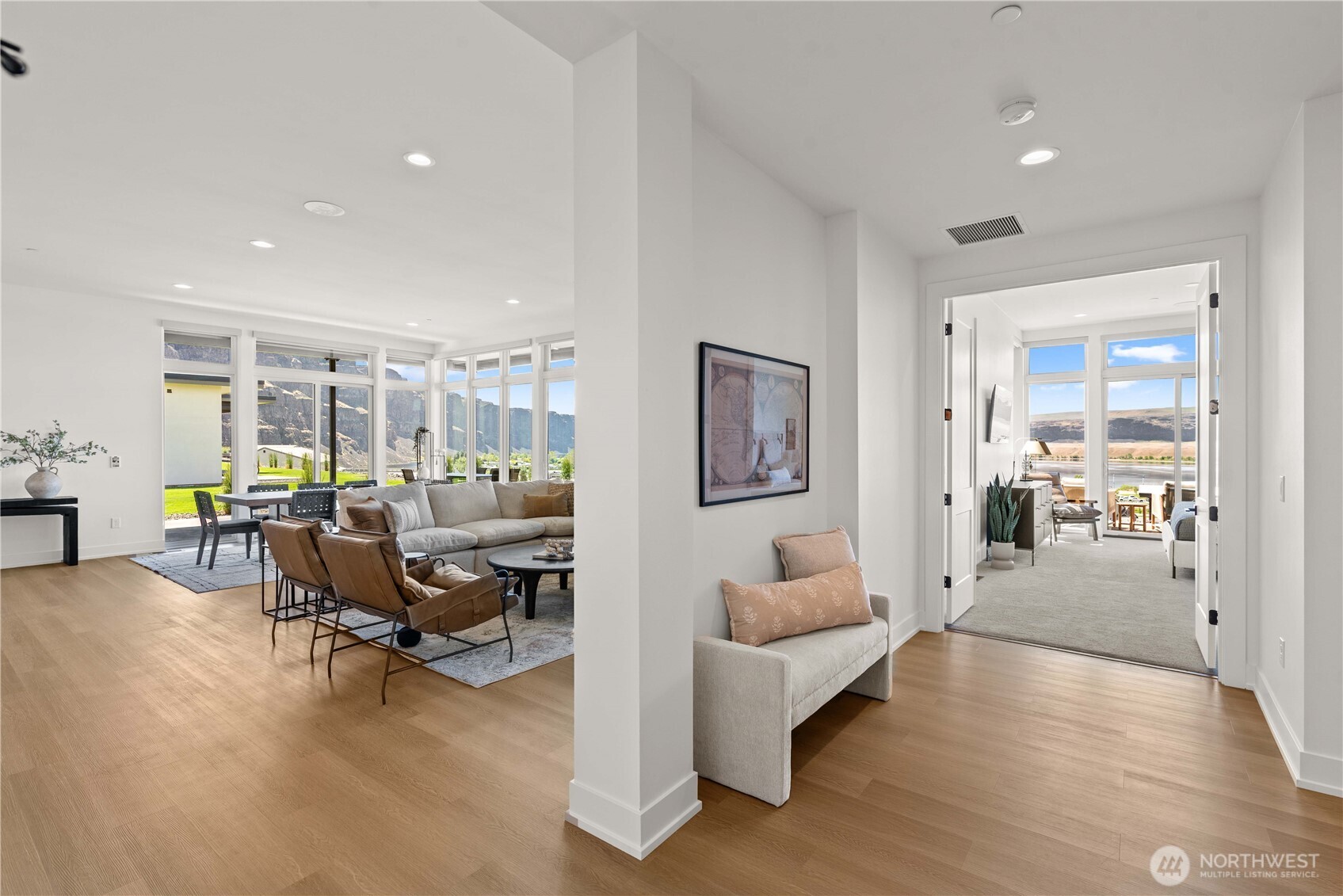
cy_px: 448
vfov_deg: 73.8
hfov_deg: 96.7
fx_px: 597
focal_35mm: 16
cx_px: 672
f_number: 8
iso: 200
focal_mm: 16
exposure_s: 1/8
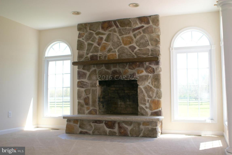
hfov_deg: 49.5
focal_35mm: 39
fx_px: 251
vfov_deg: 34.3
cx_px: 116
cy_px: 78
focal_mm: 26
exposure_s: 1/125
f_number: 4.5
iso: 100
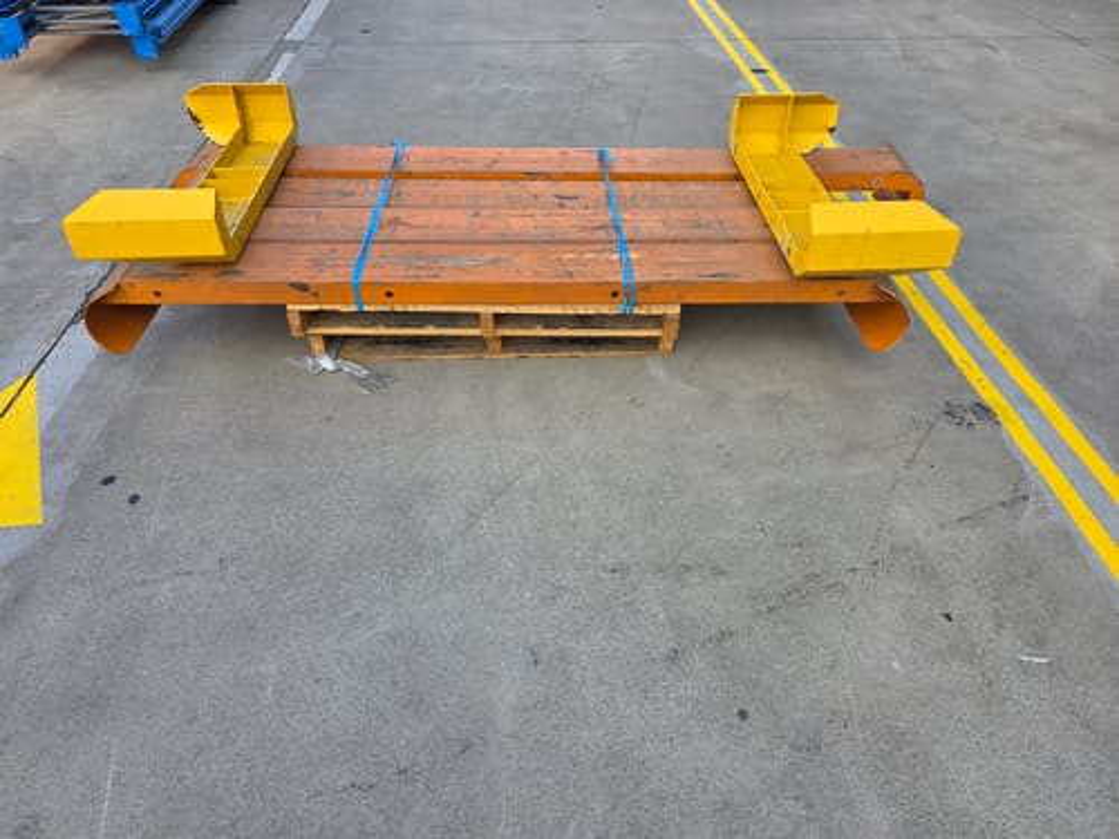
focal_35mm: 23
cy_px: 420
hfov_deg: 73.9
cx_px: 560
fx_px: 744
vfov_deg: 58.9
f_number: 1.7
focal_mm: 6.3
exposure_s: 1/359
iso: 25
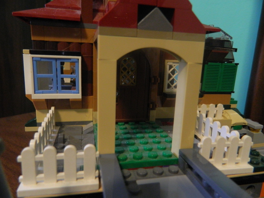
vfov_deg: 54.9
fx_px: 191
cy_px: 99
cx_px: 132
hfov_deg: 69.4
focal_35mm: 25
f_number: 3.1
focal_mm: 4.5
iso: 400
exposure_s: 1/15
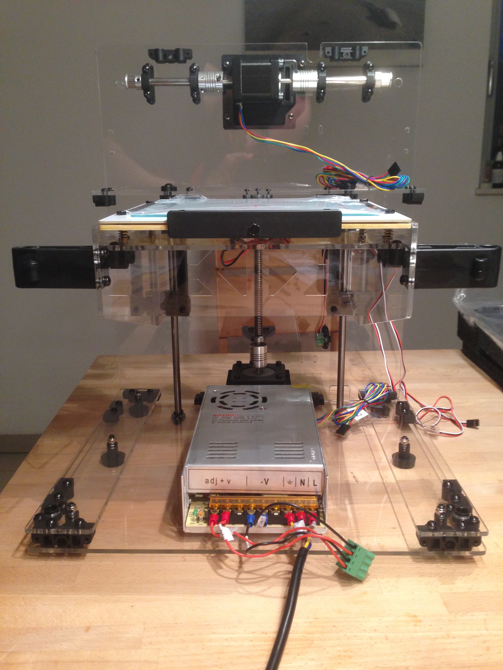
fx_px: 639
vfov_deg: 55.4
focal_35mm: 33
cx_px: 252
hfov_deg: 42.9
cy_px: 335
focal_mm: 4.12
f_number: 2.4
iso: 125
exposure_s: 1/20
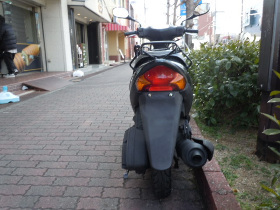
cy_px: 105
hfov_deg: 63.4
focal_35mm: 28
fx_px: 226
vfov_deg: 49.7
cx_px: 140
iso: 100
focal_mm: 5
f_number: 3.7
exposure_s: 1/100
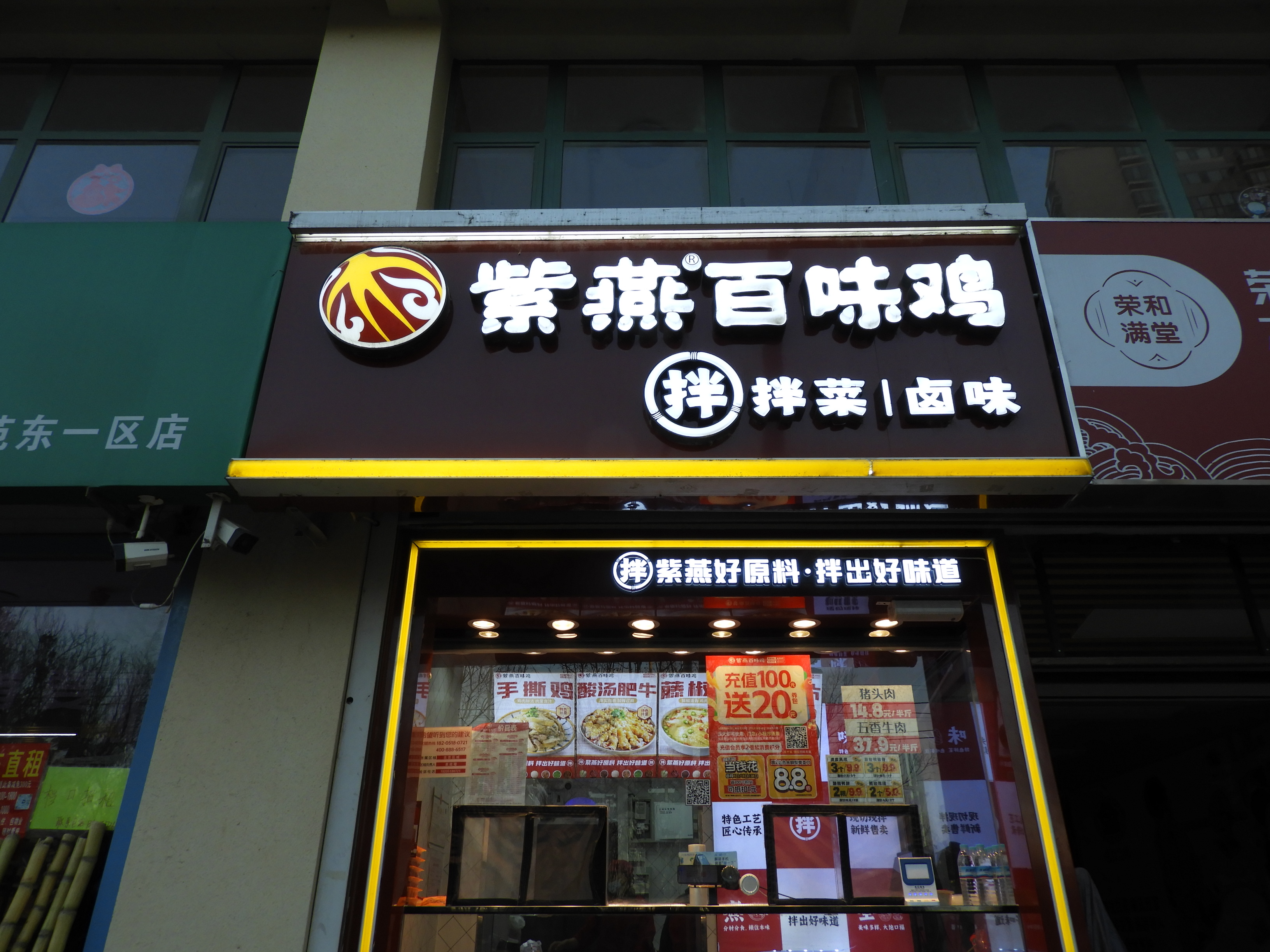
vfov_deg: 56.8
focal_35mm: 24
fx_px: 881
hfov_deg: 71.6
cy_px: 476
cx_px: 635
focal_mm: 4.3
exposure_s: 1/200
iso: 100
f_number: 3.3
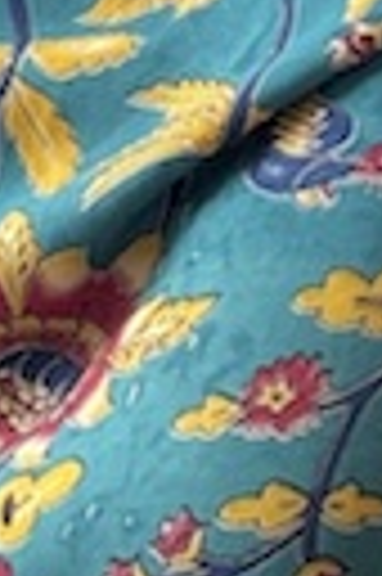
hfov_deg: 3.5
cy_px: -819
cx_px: 2
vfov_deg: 5.2
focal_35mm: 388
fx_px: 6192
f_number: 1.78
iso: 64
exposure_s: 1/439
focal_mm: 6.76
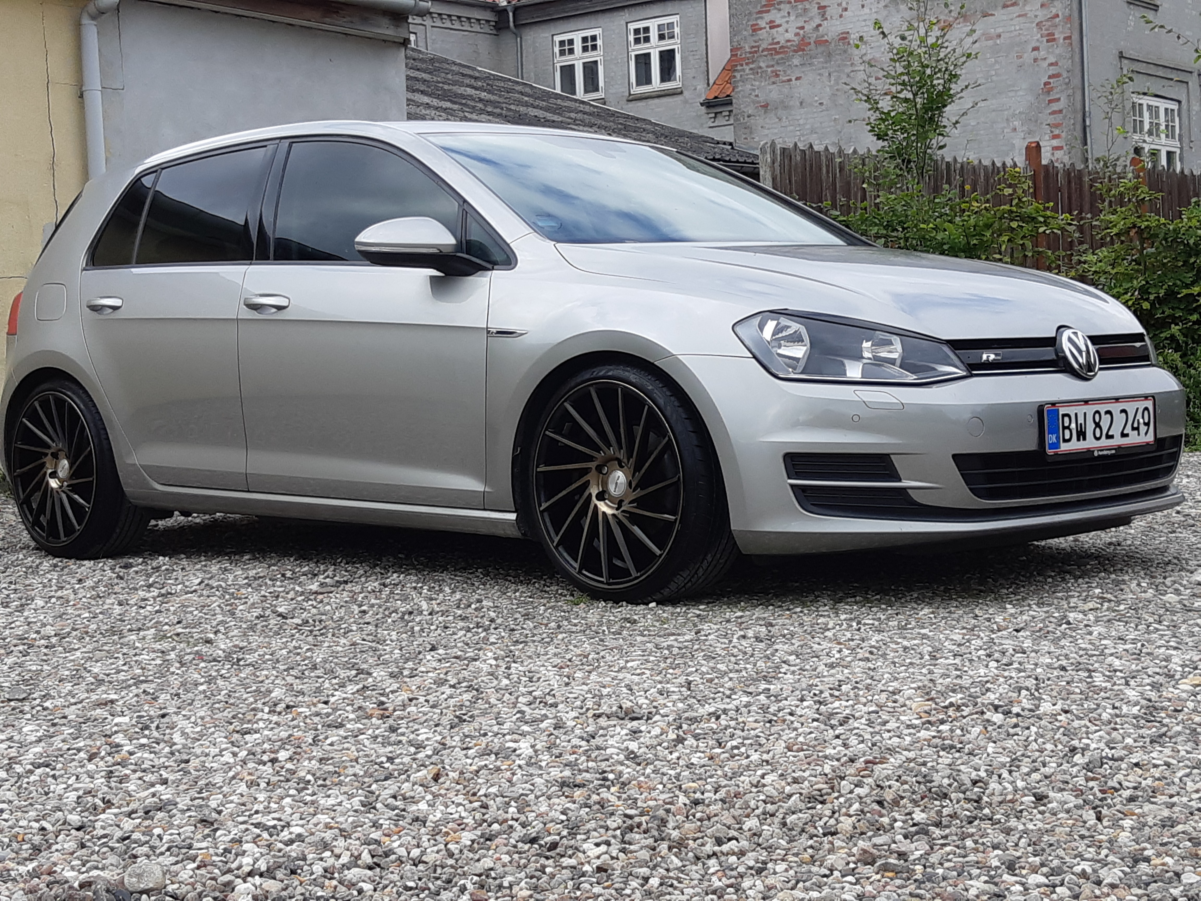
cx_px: 600
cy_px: 450
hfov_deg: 67.3
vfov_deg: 53.1
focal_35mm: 26
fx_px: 902
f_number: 1.7
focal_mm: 3.93
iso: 40
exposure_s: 1/985
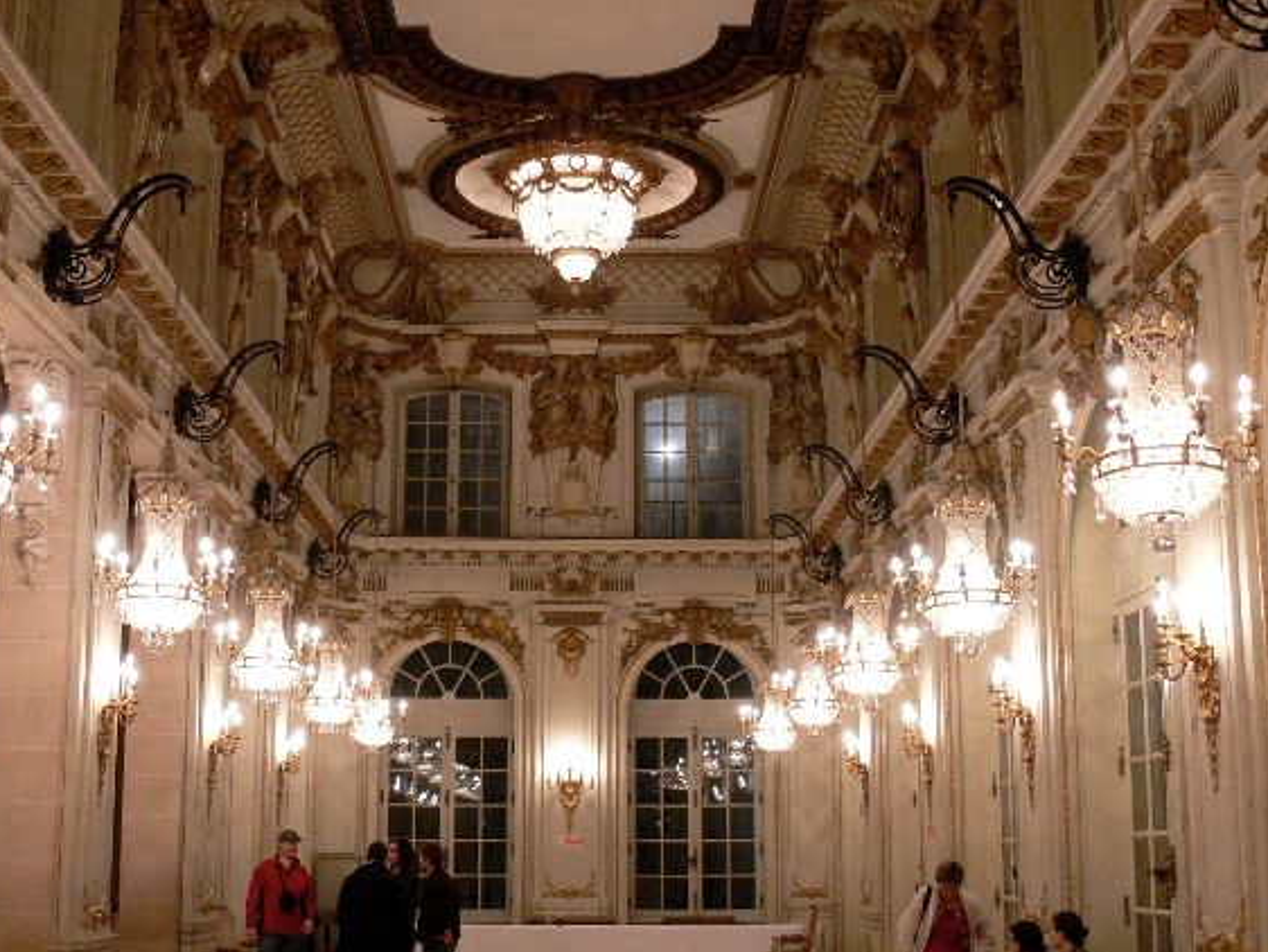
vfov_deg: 31.5
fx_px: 1686
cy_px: 512
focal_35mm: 46
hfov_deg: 41.2
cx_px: 591
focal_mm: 7.4
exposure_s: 1/20
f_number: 2.8
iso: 200
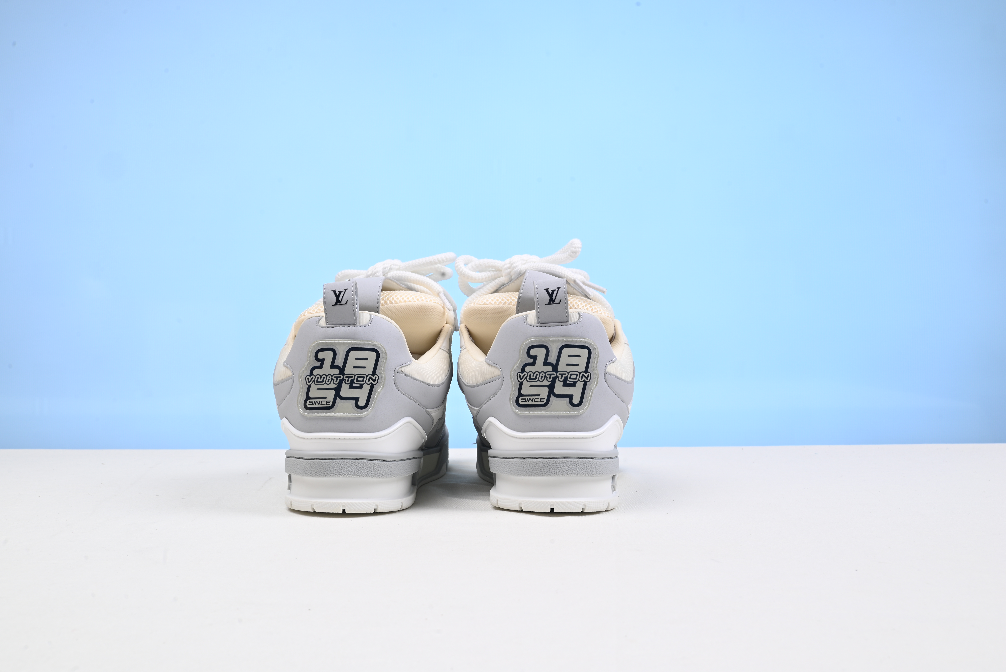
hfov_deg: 48.4
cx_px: 503
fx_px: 1118
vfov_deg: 33.4
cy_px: 336
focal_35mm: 40
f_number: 16
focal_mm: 40
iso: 100
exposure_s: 1/2.5
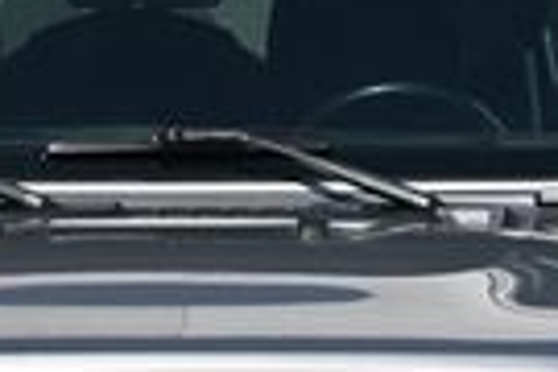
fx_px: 4965
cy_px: 525
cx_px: 149
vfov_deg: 4.3
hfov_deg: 6.4
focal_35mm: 320
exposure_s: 1/320
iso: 100
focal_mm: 45
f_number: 6.3
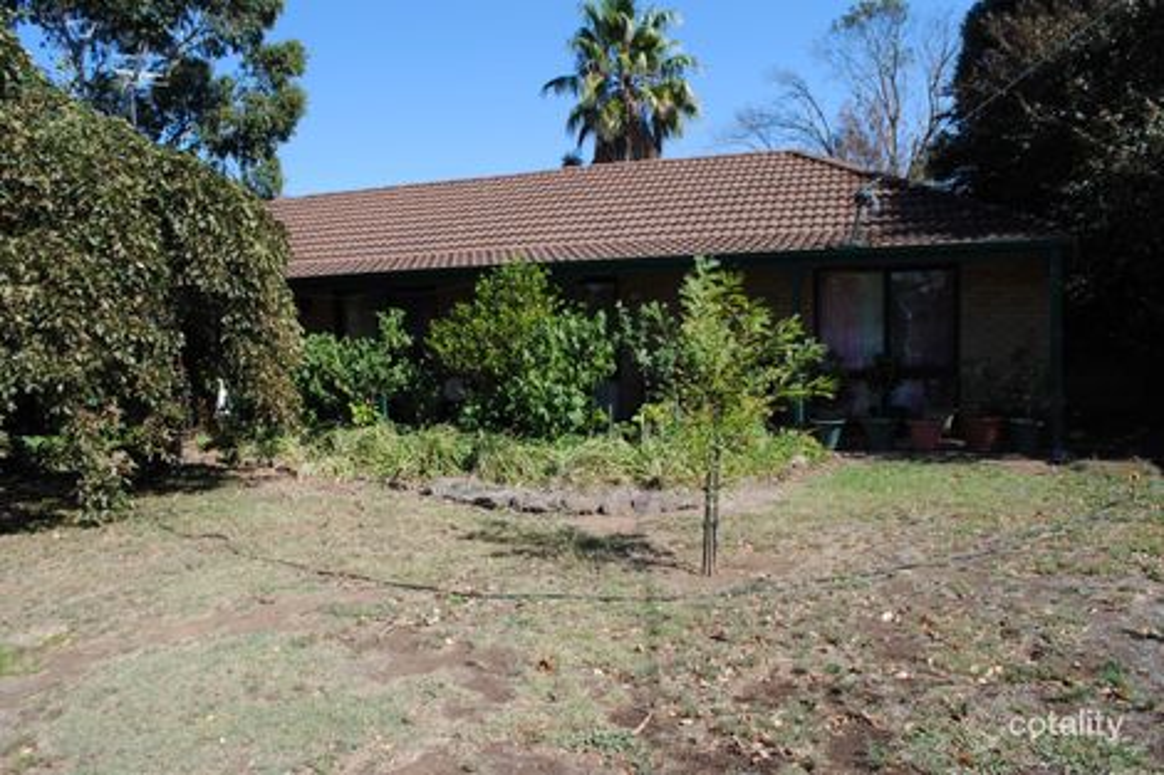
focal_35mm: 27
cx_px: 582
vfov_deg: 47.9
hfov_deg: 67.4
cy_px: 388
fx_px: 873
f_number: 7.1
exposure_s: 1/200
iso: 100
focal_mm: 18
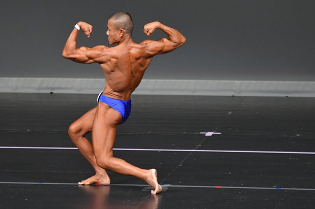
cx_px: 131
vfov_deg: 2.9
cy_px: 89
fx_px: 4084
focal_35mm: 467
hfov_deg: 4.4
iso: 4000
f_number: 5.6
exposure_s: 1/400
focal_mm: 250
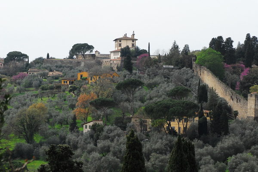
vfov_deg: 10.2
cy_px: 86
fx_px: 968
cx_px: 129
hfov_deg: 15.2
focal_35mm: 135
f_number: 7.1
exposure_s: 1/2500
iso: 800
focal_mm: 90
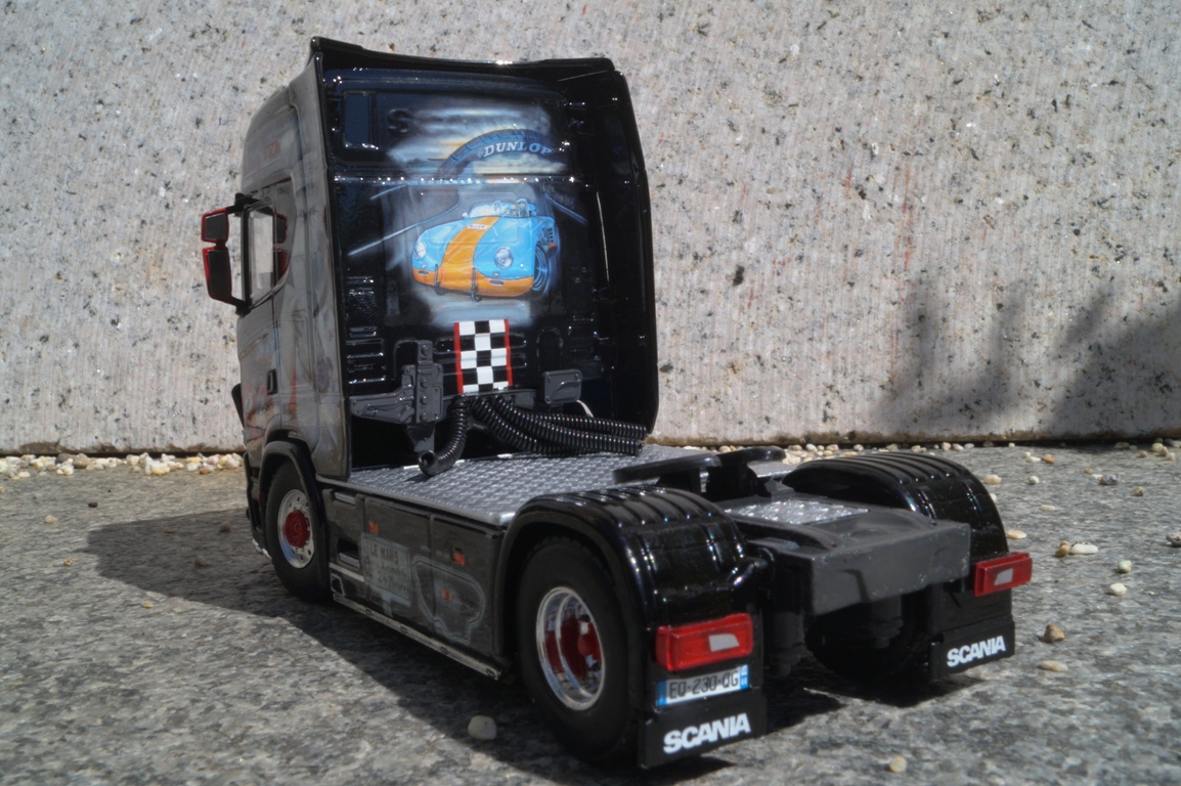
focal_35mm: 36
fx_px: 1180
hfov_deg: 53.2
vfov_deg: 36.8
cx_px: 590
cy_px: 393
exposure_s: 1/60
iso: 160
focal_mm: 24
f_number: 25
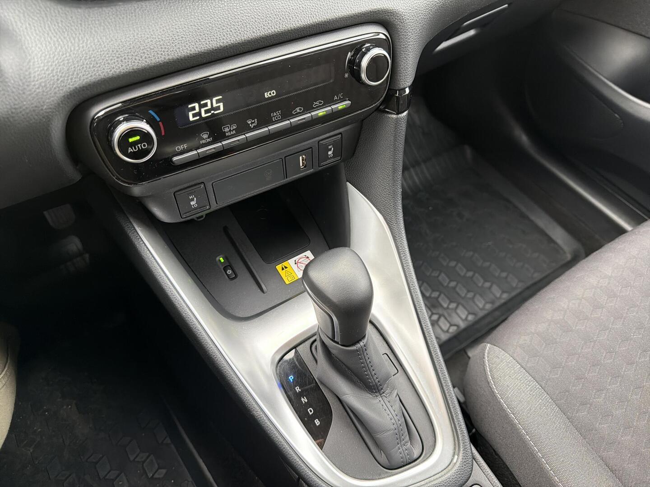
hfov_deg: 71.6
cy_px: 244
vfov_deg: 56.8
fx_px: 451
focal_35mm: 24
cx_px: 325
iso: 250
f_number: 1.78
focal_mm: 6.76
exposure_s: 1/60
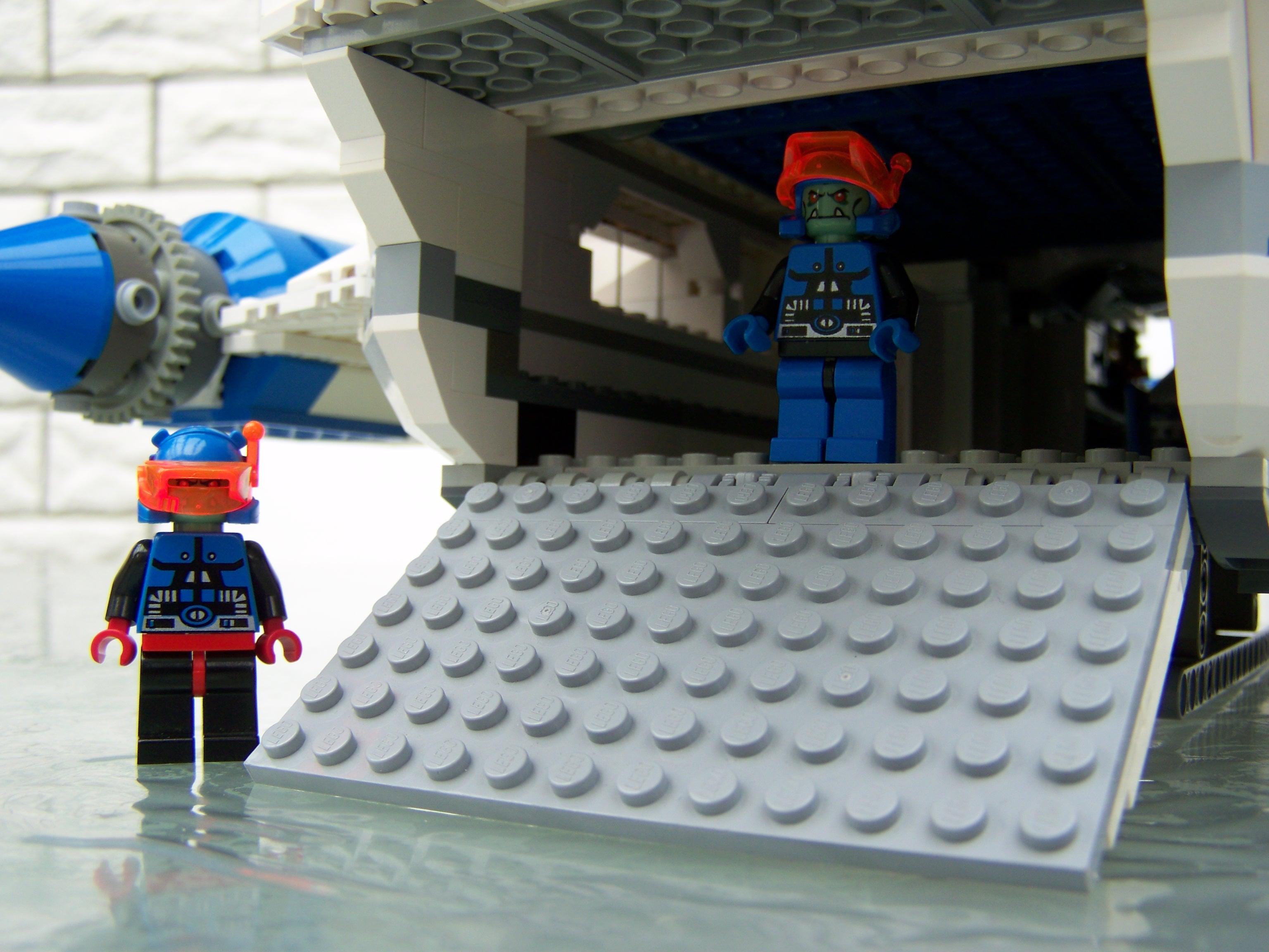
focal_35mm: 38
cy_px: 476
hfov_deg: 49.0
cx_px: 634
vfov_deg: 37.7
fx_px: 1393
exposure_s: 1/100
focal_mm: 6.3
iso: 64
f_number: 2.8
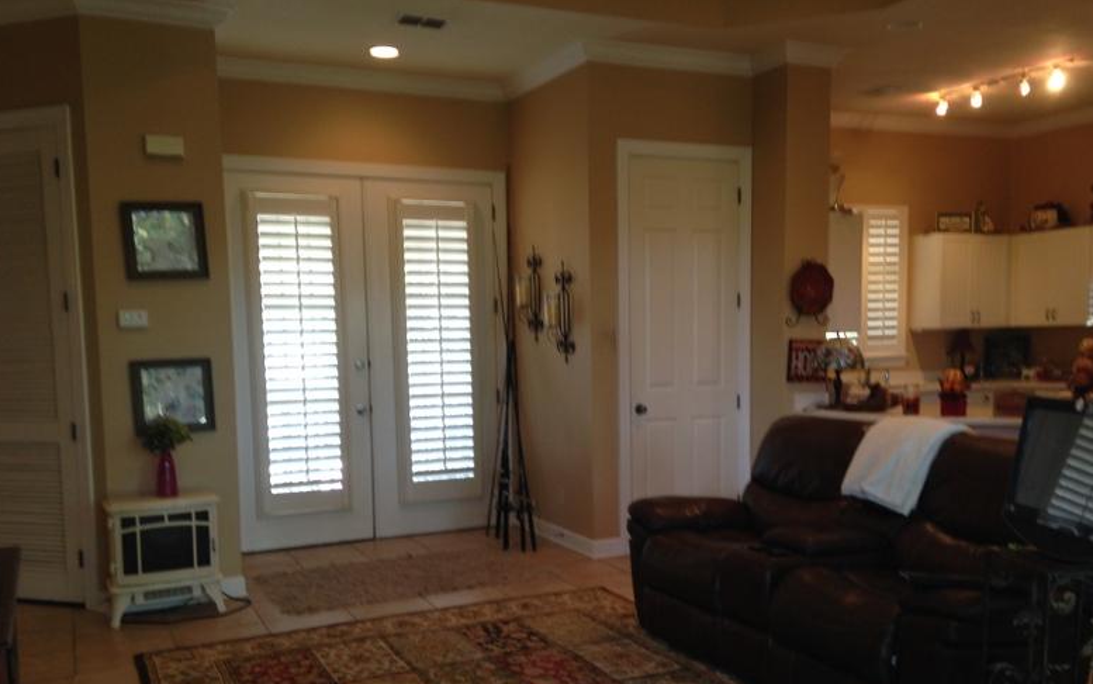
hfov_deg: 54.0
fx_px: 1073
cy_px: 419
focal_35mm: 36
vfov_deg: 35.2
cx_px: 553
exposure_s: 1/20
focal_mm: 4.12
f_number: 2.4
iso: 50
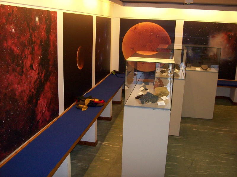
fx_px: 246
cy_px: 88
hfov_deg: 51.4
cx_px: 118
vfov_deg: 39.6
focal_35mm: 36
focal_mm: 6
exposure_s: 1/64
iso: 200
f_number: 2.7
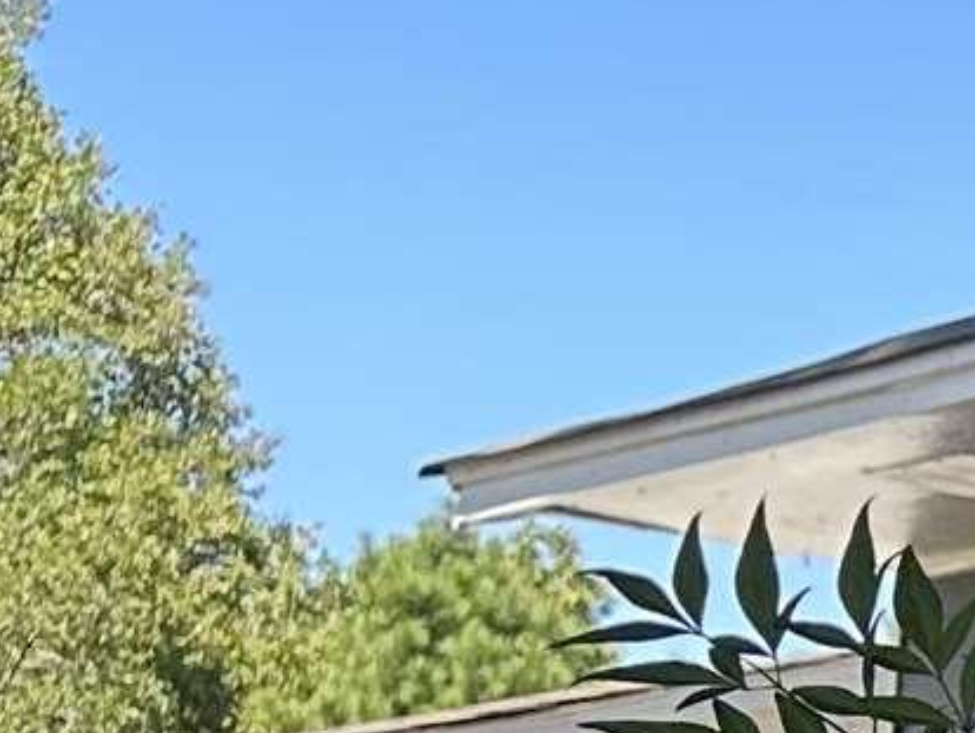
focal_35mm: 178
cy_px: 1197
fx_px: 5016
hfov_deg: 8.3
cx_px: 3417
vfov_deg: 8.1
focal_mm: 6.86
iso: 80
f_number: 1.78
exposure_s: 1/724
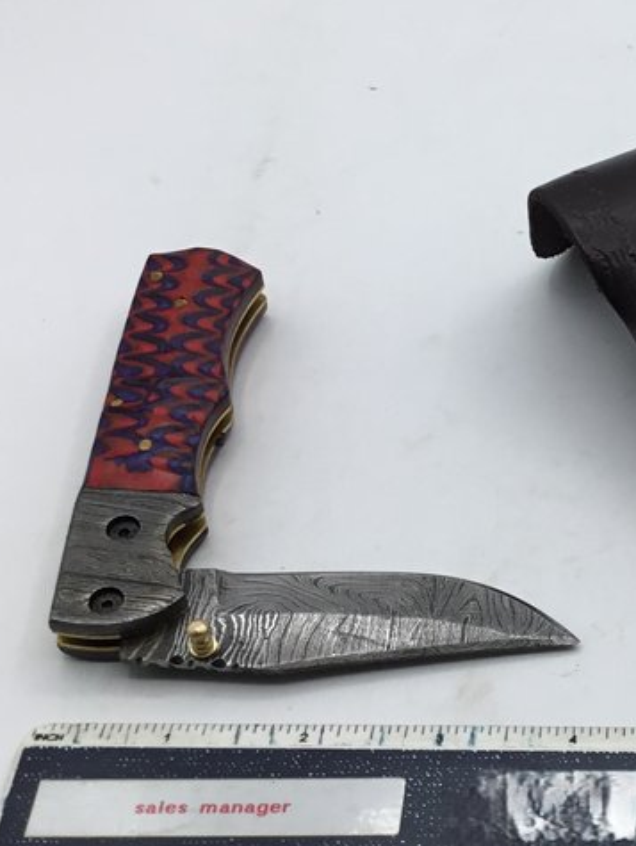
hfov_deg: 19.2
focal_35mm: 74
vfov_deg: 26.3
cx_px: 673
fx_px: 1810
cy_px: 375
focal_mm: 3.3
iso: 25
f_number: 2.4
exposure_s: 1/120
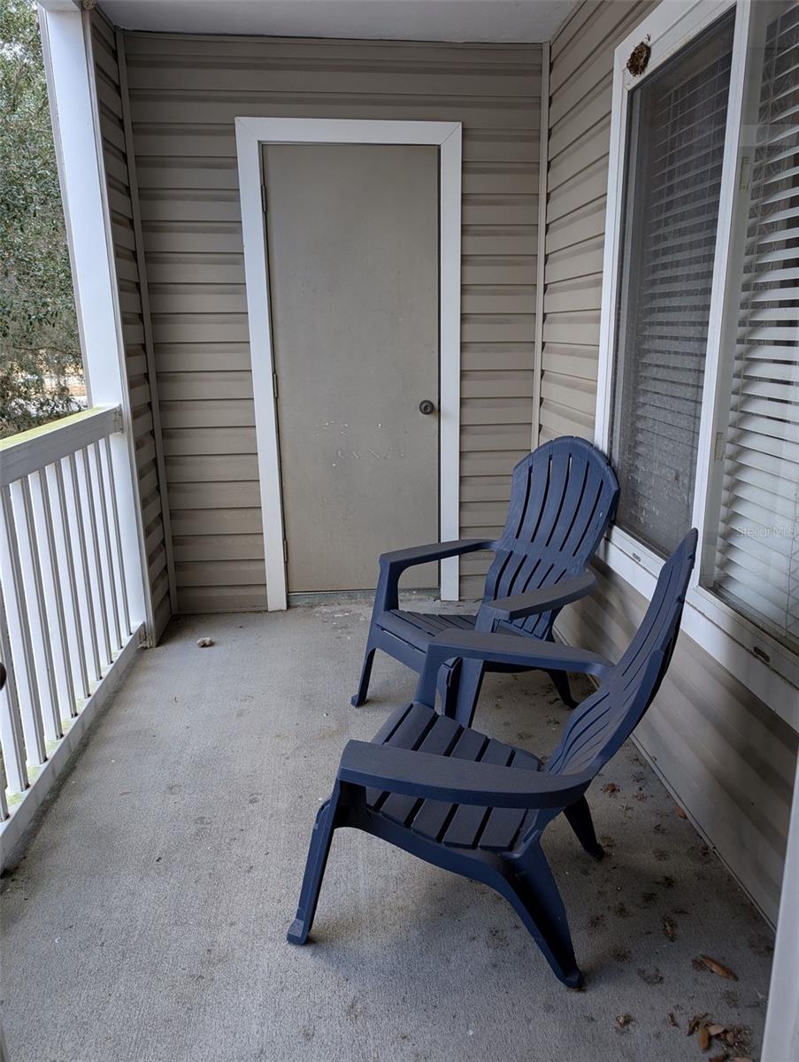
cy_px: 531
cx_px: 400
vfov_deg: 71.5
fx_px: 737
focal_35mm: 24
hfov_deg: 56.9
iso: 26
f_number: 1.68
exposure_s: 1/100
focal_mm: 6.9
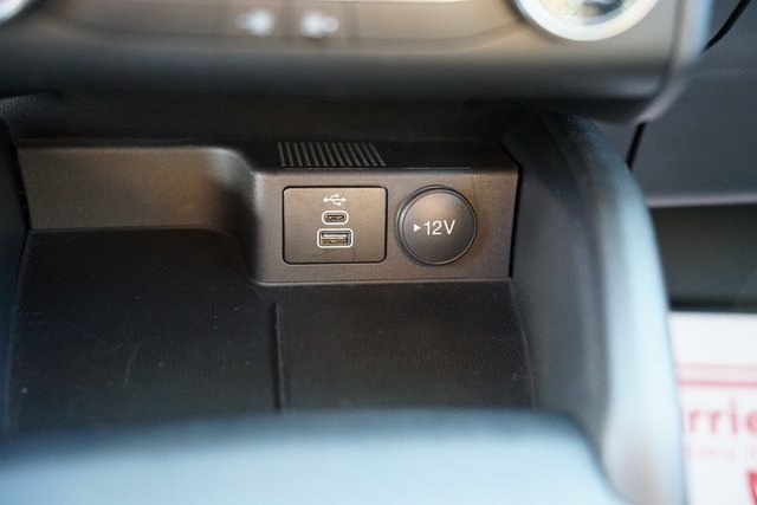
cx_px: 378
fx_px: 925
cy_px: 252
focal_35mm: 44
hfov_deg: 44.5
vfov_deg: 30.5
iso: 5000
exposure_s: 1/160
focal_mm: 44
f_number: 3.5
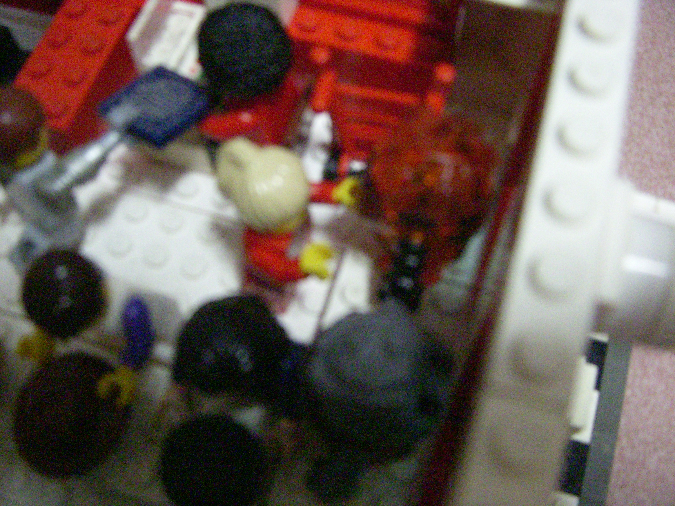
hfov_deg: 49.0
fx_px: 741
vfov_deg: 37.7
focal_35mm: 38
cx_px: 338
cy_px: 253
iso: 1600
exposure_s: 1/30
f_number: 3.3
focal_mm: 6.3
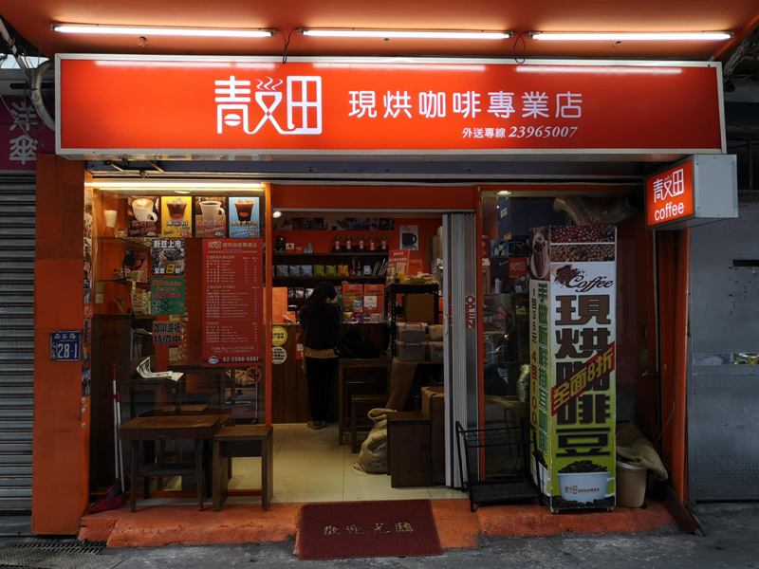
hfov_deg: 65.3
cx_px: 380
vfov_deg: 51.4
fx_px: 592
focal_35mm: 27
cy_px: 284
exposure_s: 1/60
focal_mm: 3.95
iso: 64
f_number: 1.8
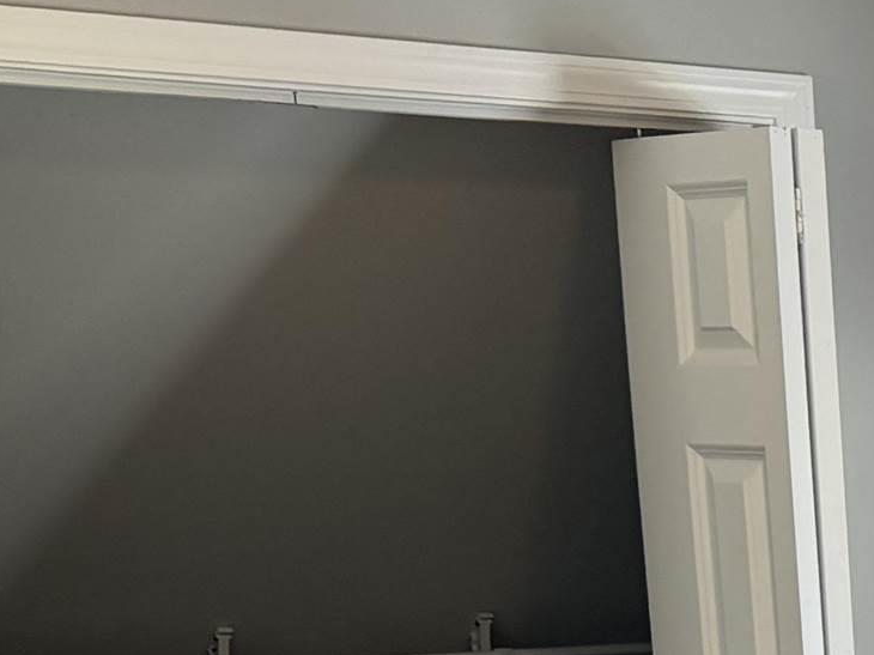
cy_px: 1062
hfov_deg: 17.3
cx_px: 1356
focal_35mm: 101
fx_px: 2549
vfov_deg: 13.5
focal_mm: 6.76
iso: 200
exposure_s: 1/177
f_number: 1.78
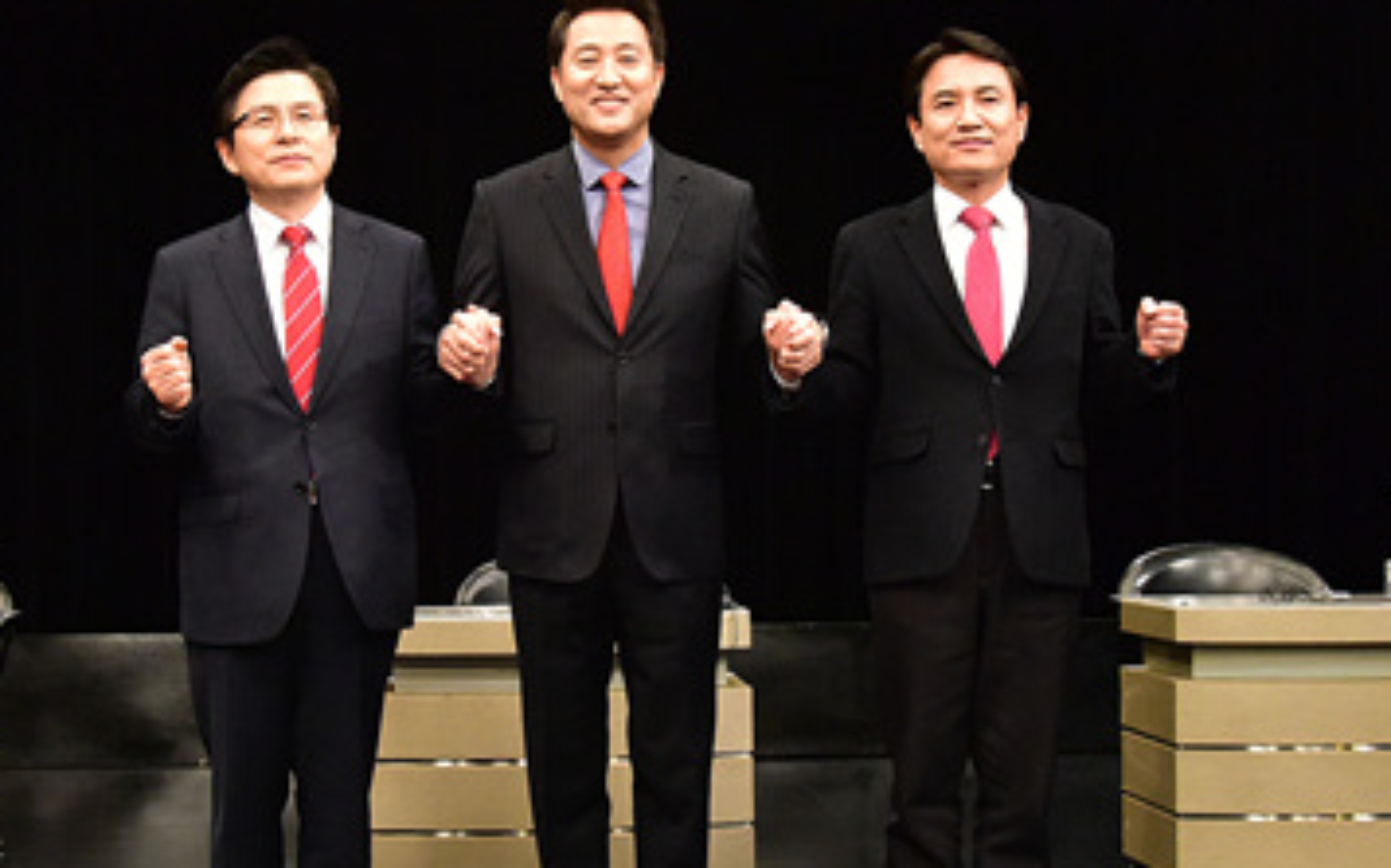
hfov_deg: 36.9
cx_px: 629
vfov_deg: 23.5
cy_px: 526
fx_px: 2084
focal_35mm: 55
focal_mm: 30
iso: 4500
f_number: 4
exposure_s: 1/250
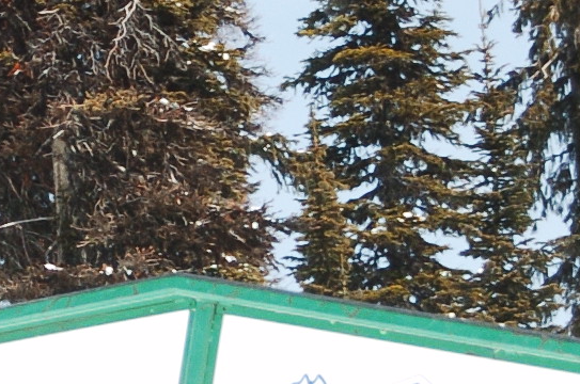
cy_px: 128
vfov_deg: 4.4
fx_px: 5034
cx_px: 127
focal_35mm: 313
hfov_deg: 6.6
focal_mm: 46
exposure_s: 1/1000
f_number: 4.8
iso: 250
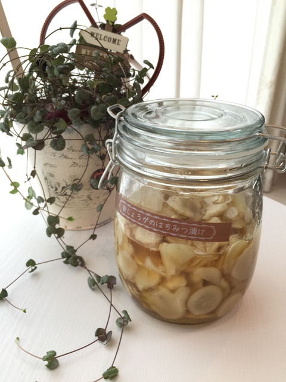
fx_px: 319
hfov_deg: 48.2
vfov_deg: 61.7
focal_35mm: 29
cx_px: 143
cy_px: 191
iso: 40
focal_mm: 4.15
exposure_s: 1/60
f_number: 2.2
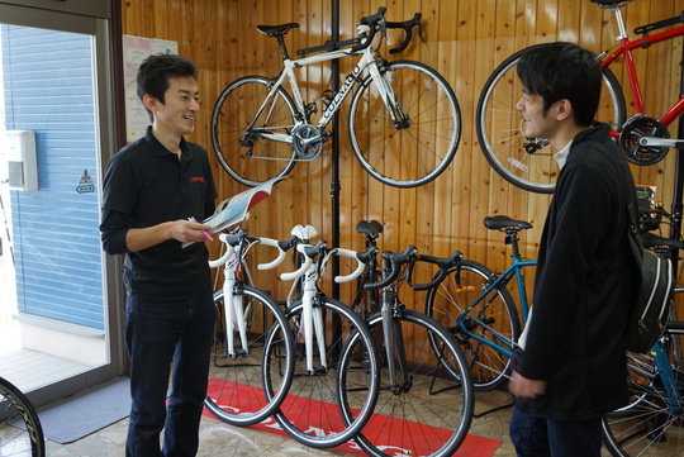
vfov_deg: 37.9
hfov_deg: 54.4
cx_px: 342
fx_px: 666
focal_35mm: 35
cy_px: 228
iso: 160
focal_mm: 35
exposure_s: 1/60
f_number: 4
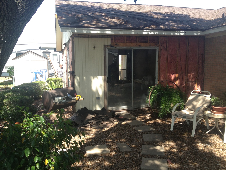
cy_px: 85
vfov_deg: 40.7
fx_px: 229
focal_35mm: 35
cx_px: 113
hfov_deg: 52.6
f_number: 2.4
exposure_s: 1/349
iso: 50
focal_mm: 4.28
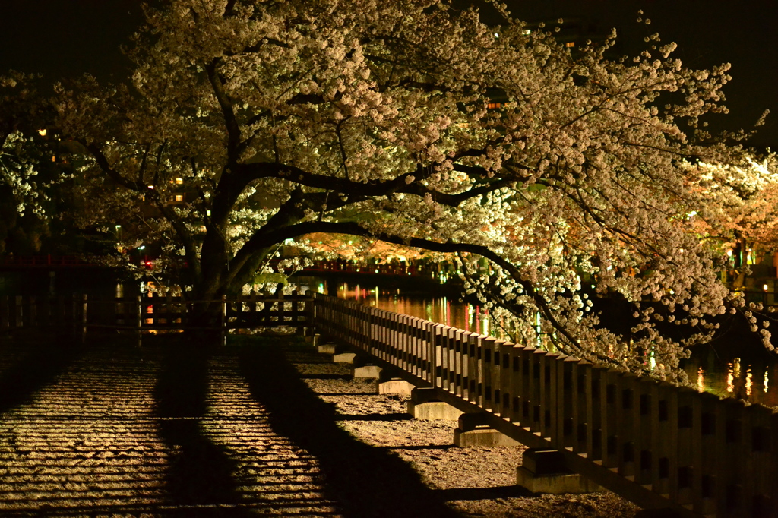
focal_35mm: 52
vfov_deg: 25.7
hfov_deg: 37.9
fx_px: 1134
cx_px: 389
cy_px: 259
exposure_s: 1/60
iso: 3200
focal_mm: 35
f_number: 1.8
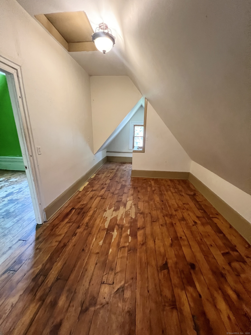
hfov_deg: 89.9
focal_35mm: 13
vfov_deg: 106.2
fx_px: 126
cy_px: 168
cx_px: 126
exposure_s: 1/60
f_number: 1.8
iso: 640
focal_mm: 1.57
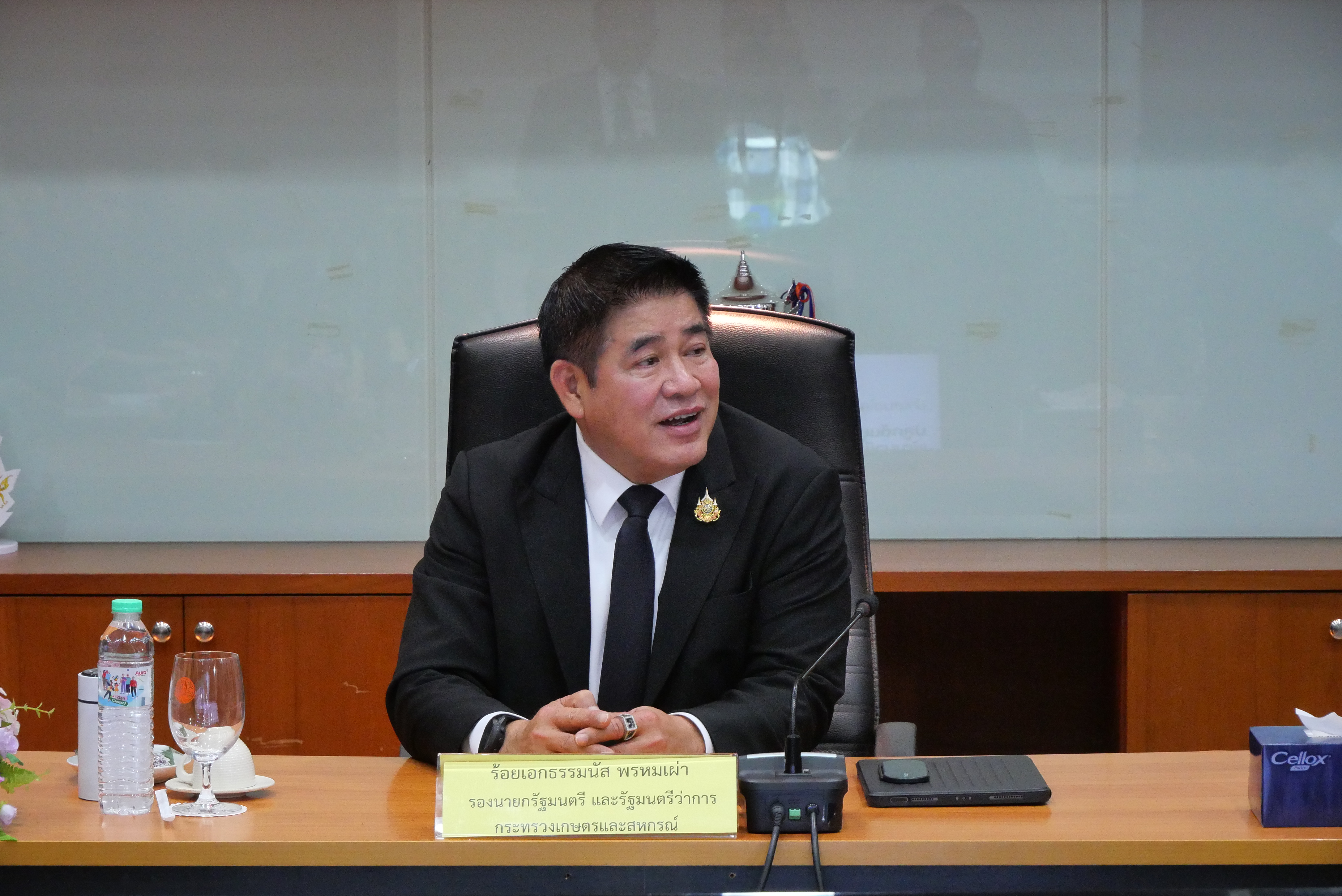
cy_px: 448
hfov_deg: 16.5
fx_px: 4625
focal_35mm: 124
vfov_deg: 11.1
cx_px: 671
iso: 3200
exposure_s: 1/50
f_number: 5.6
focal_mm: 60
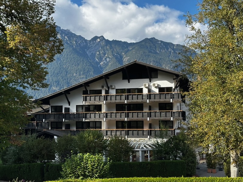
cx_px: 122
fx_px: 337
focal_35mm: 48
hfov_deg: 39.7
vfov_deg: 30.3
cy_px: 91
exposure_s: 1/1157
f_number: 1.78
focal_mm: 6.86
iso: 64
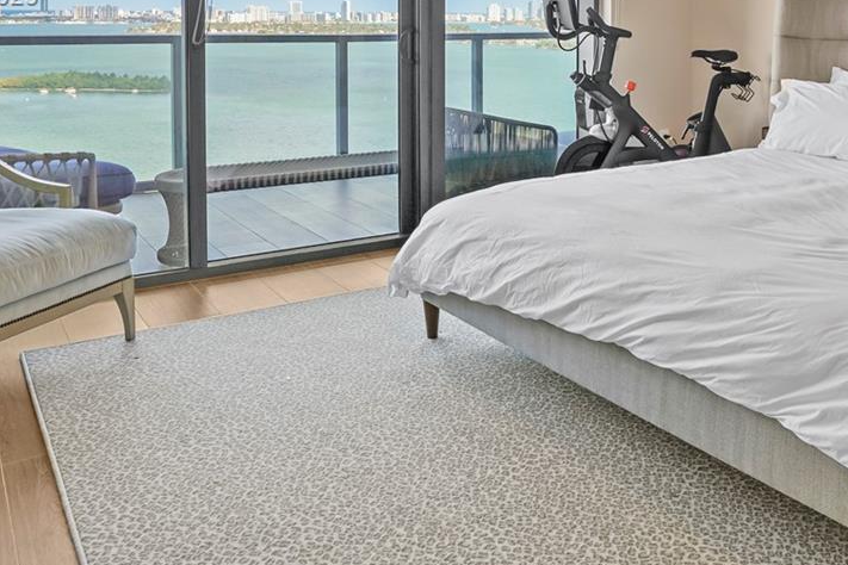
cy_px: -2
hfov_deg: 51.4
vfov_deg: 33.6
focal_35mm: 36
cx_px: 609
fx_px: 848
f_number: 9
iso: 100
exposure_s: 1
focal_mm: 16
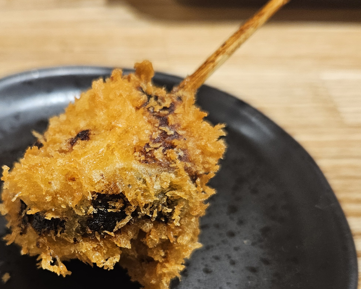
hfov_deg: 68.0
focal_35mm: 25
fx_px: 267
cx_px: 164
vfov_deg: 56.8
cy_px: 147
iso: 250
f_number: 1.8
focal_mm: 5.4
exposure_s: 1/101
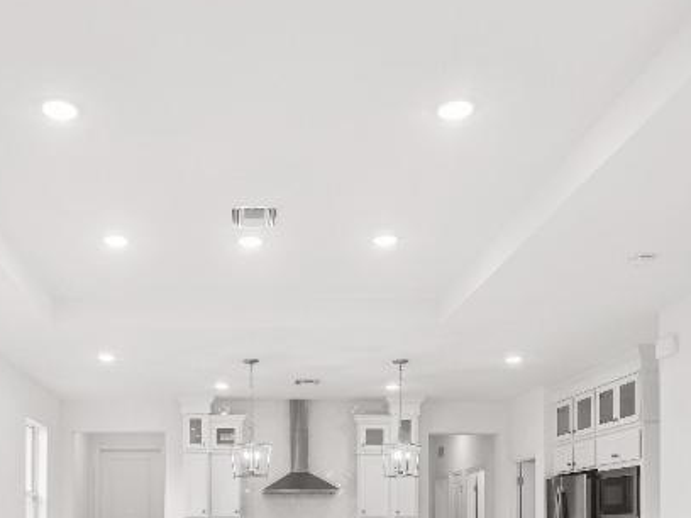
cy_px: 494
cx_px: 246
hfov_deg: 48.4
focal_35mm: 38
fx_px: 759
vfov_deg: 34.9
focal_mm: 14
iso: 200
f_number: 8
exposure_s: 1/15
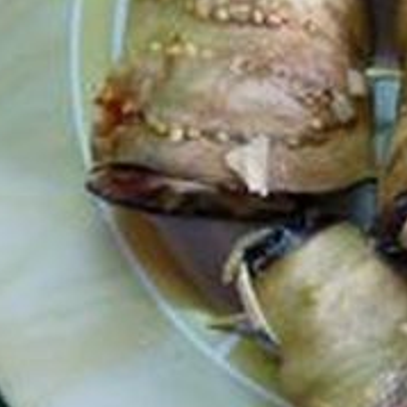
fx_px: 1410
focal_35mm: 106
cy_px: 41
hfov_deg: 15.8
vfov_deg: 16.2
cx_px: 496
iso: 250
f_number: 2.8
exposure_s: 1/30
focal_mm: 5.5
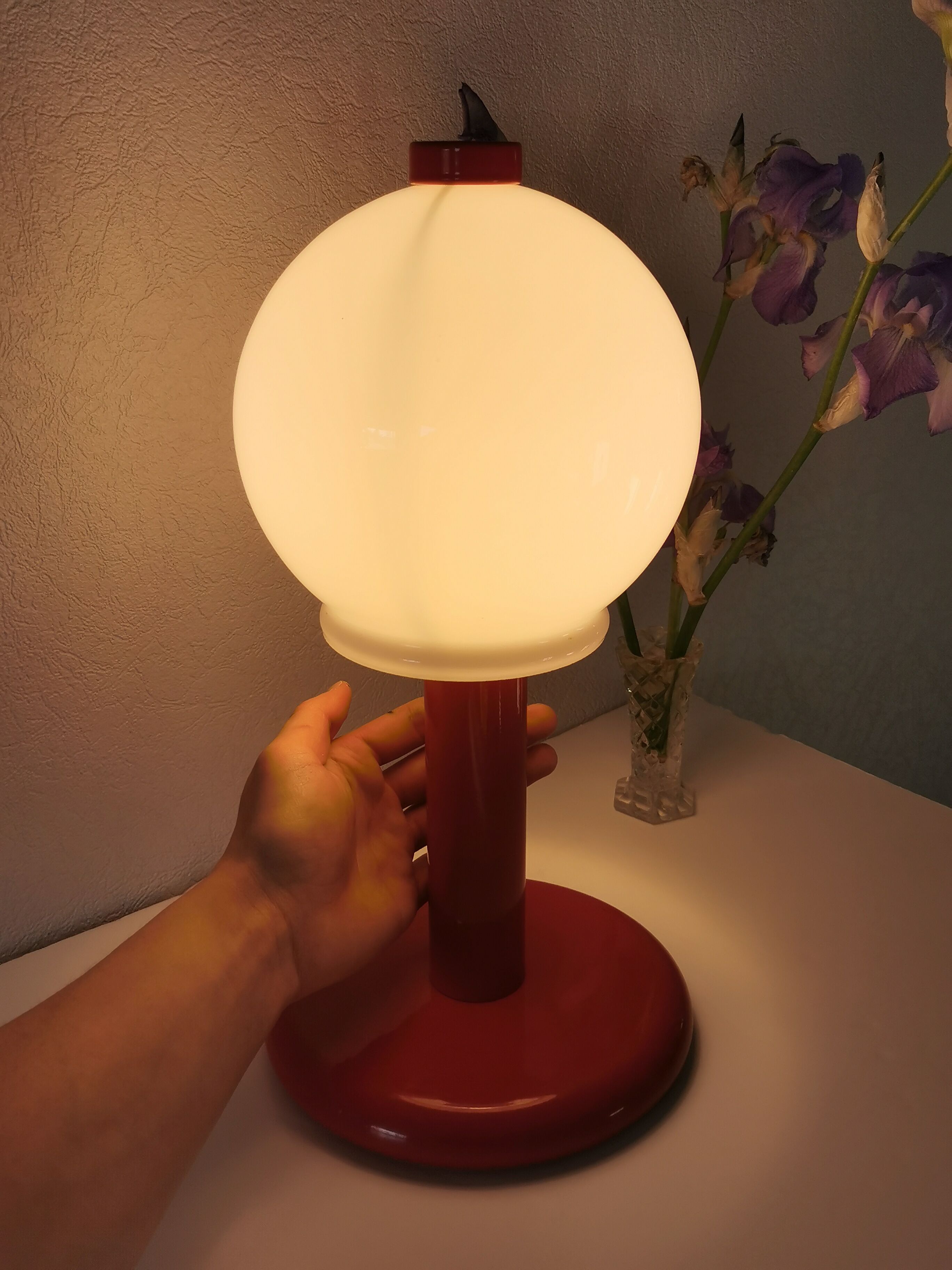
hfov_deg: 41.8
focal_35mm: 34
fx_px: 1247
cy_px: 635
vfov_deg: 54.0
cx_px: 476
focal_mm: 5.58
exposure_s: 1/1074
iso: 50
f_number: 1.8
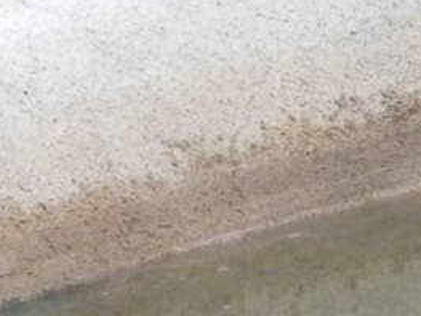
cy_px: 342
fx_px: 8801
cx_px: 944
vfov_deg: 2.1
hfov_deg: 2.7
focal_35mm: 724
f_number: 5.1
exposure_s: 1/193
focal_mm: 21
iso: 400
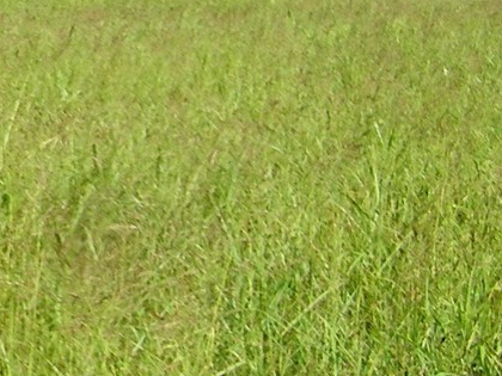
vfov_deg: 11.5
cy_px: -11
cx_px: -486
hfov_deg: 13.4
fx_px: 1856
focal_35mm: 128
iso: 80
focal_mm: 5
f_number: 7
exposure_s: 1/200
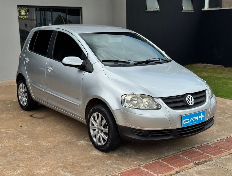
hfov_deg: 39.5
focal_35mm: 48
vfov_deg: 30.4
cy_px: 88
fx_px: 323
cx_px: 116
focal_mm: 6.76
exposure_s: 1/7937
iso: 64
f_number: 1.78
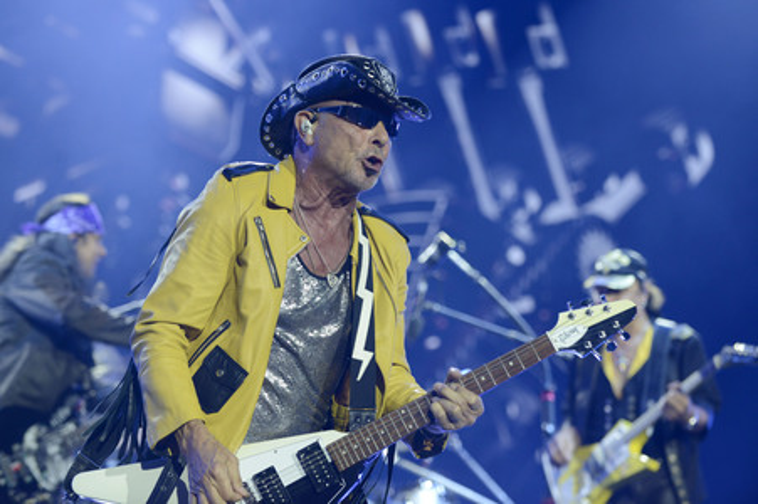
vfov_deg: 10.5
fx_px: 2735
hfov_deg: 15.8
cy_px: 252
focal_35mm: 130
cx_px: 379
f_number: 4
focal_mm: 130
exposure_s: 1/800
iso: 1250
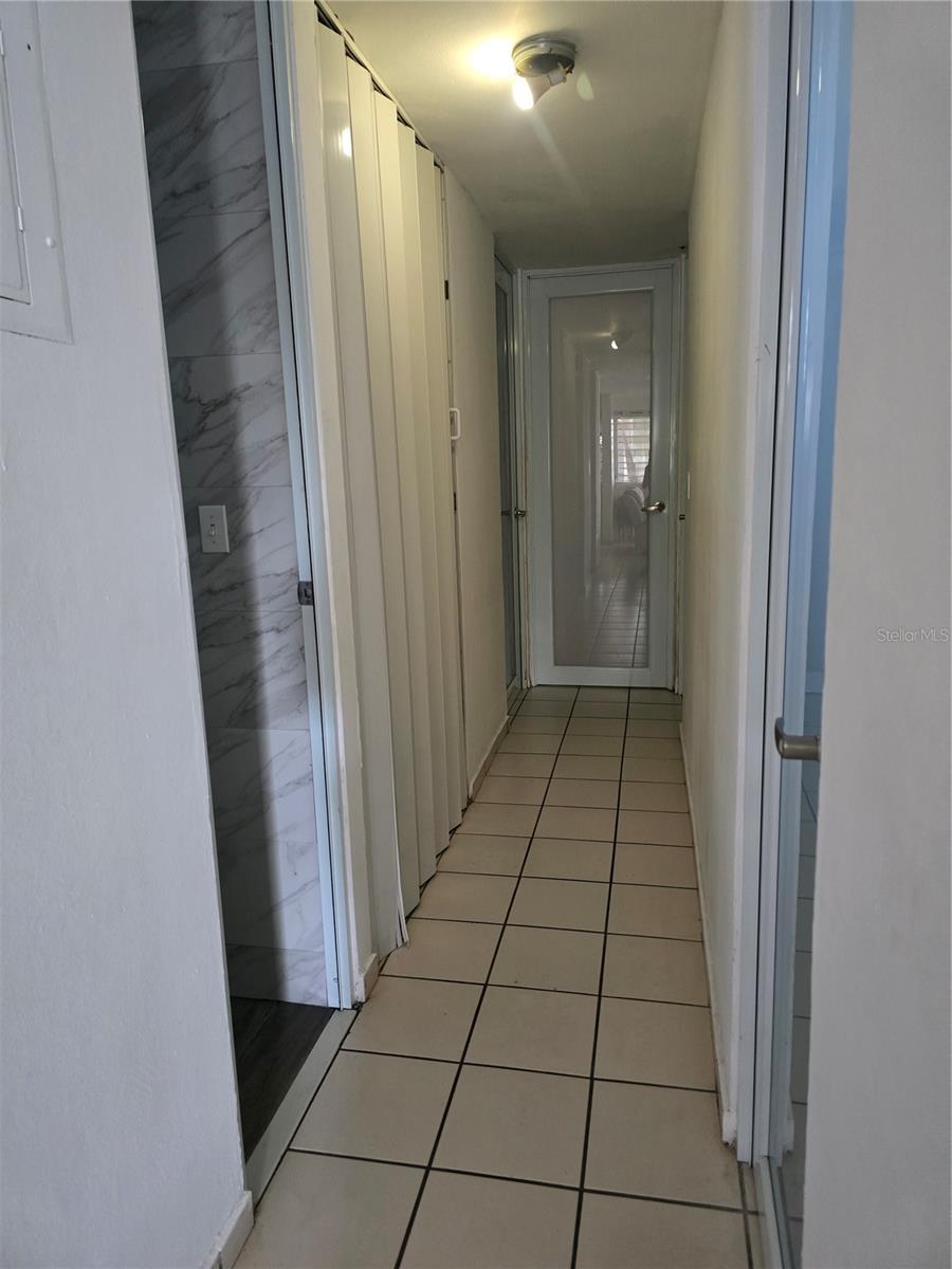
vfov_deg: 73.9
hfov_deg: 58.9
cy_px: 634
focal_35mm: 23
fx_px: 843
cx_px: 476
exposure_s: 1/60
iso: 1000
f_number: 1.7
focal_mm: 6.3
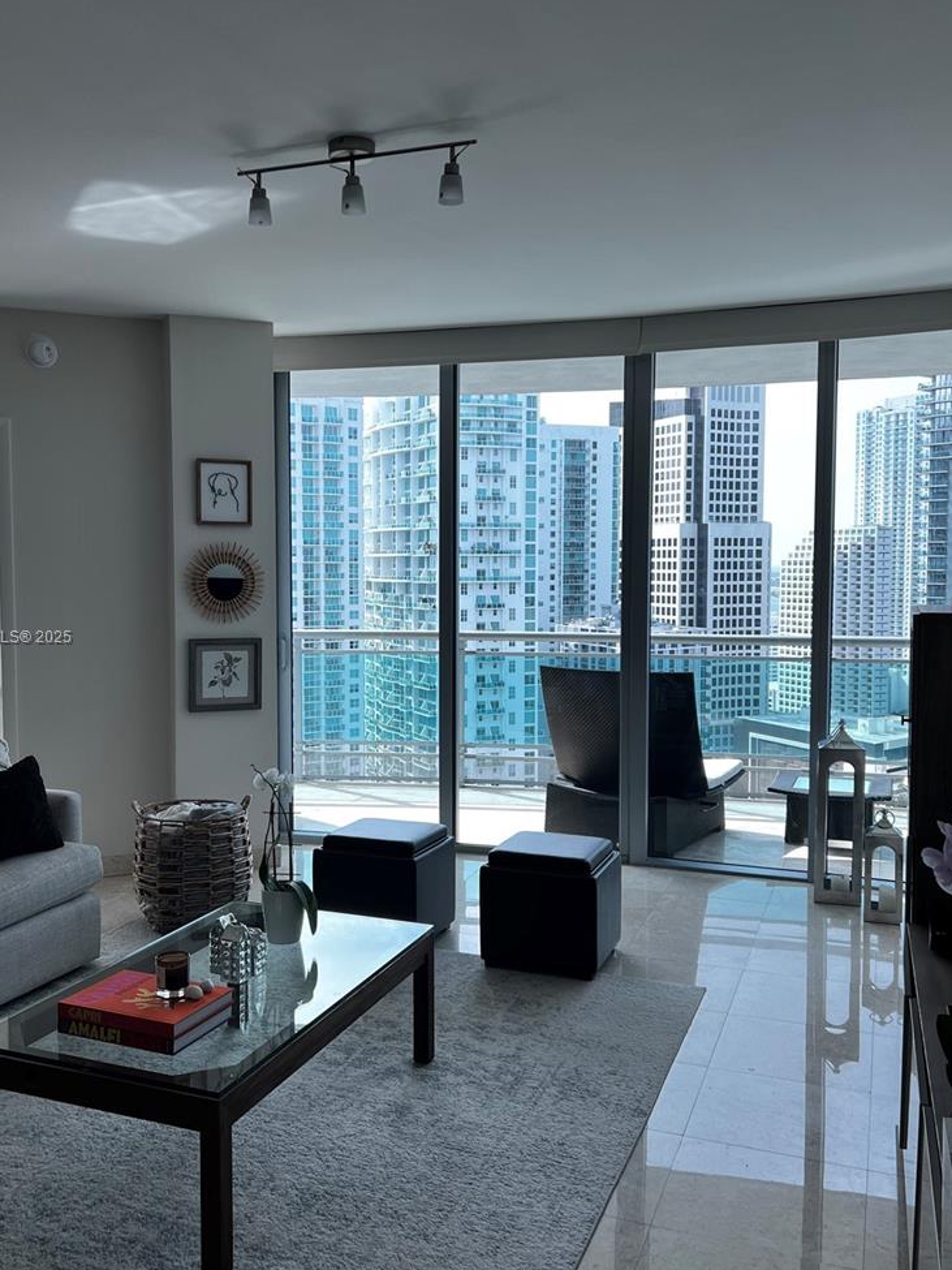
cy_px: 638
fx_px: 1174
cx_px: 419
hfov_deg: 44.1
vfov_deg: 56.8
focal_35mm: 32
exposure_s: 1/344
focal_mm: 5.7
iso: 50
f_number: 1.5
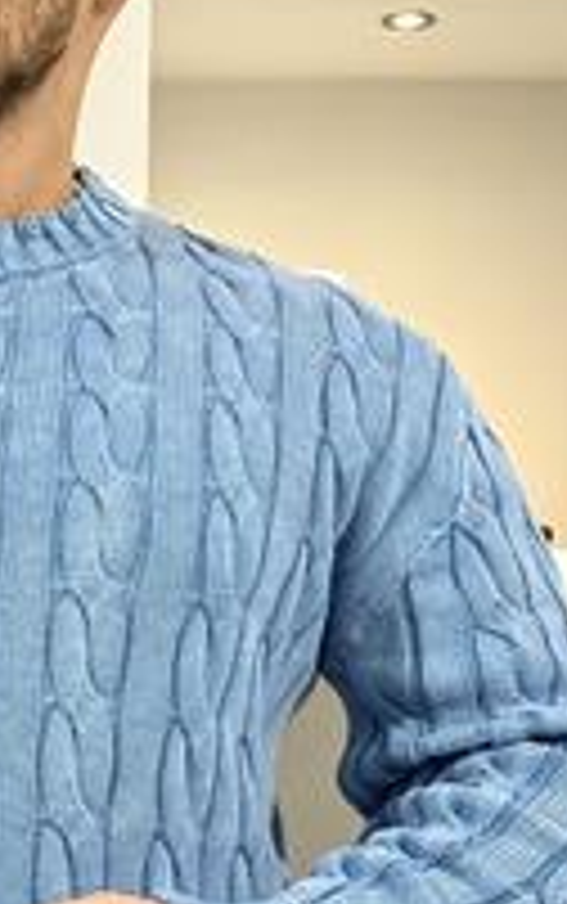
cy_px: 702
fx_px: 2911
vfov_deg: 17.5
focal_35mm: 118
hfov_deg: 11.0
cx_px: -54
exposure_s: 1/100
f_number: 1.78
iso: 125
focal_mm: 6.76
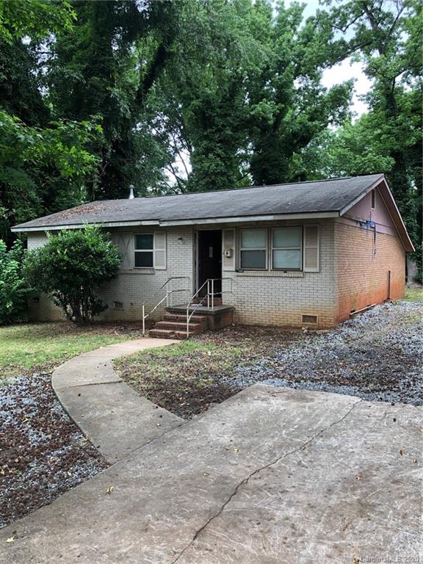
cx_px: 212
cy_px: 282
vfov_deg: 63.4
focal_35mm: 28
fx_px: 456
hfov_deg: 49.7
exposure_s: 1/120
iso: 40
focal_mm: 4
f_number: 1.8
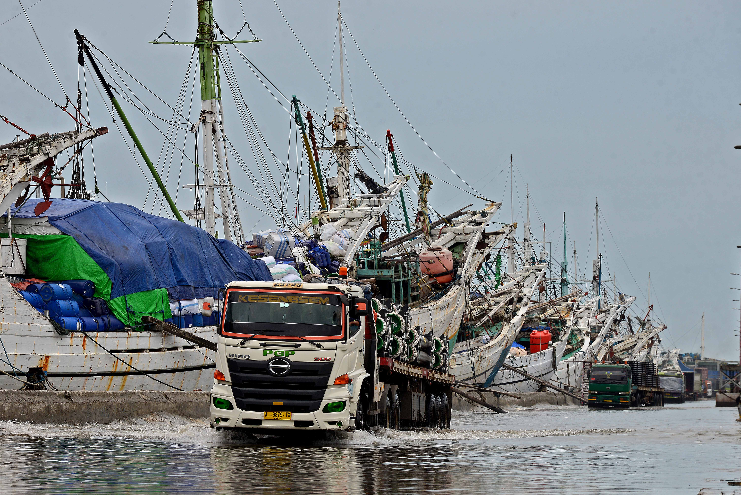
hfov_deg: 12.4
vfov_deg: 8.3
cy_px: 248
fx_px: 3397
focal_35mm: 165
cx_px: 370
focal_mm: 165
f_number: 8
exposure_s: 1/160
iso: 400
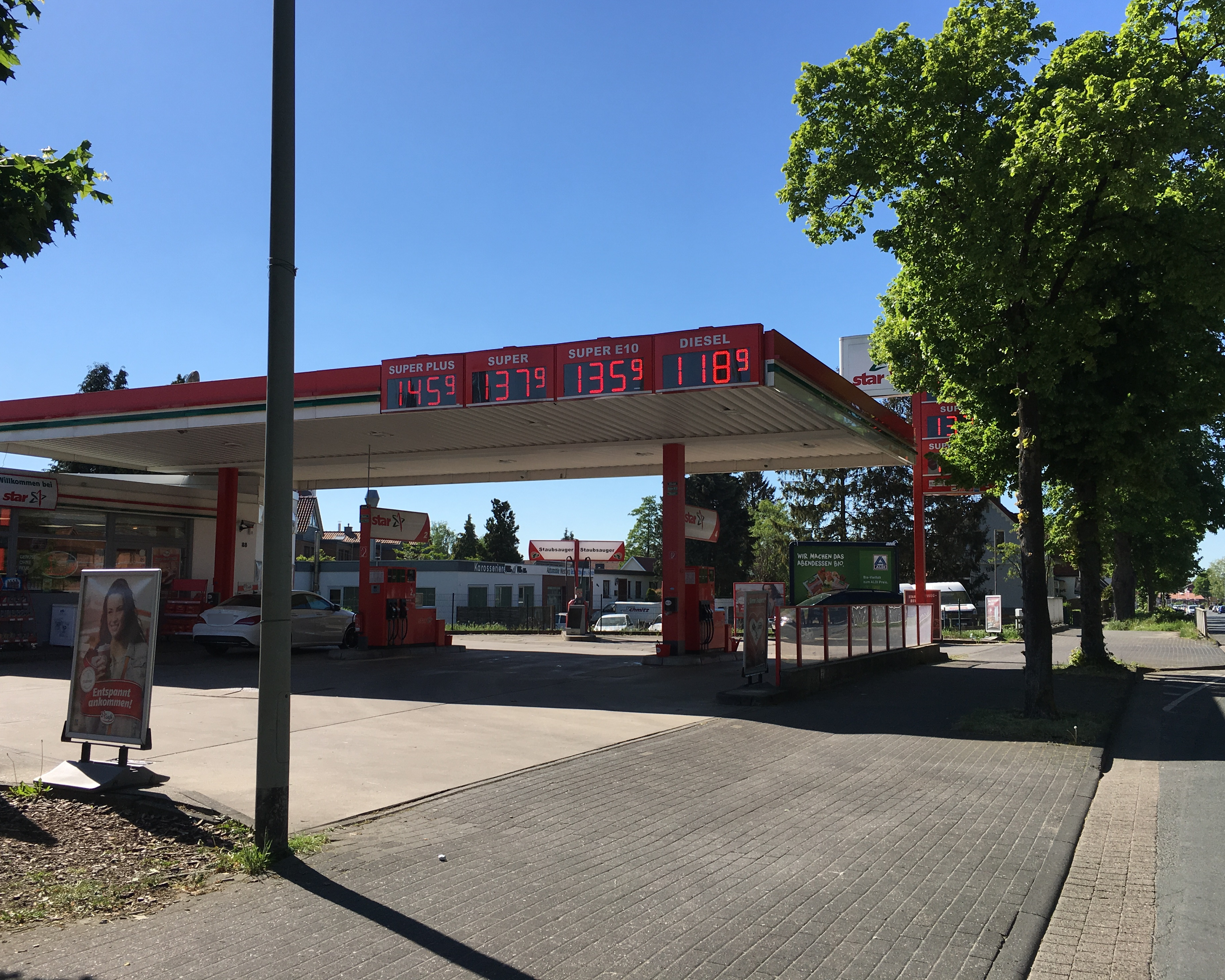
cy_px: 478
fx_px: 1124
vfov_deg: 47.1
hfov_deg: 57.2
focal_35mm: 31
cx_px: 605
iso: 25
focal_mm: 4.15
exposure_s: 1/1425
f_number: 2.2
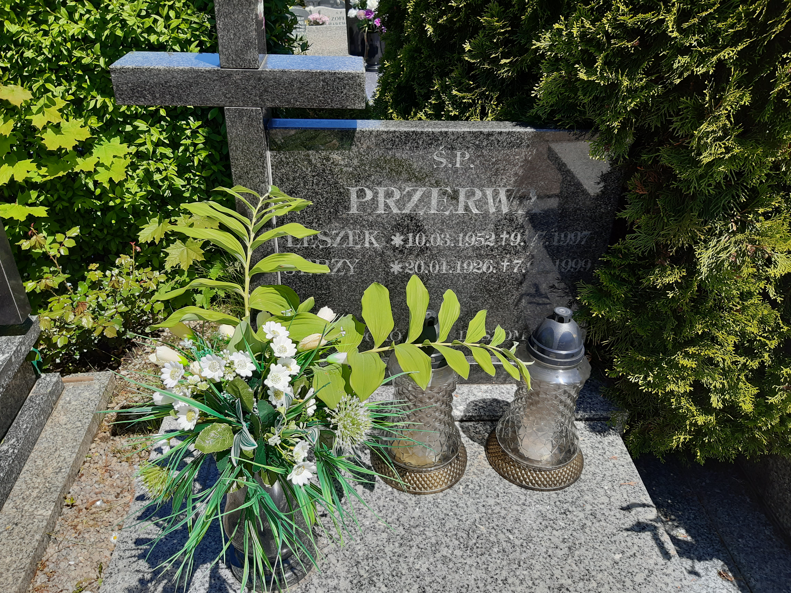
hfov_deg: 67.3
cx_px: 396
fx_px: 594
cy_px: 296
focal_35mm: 26
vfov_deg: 53.1
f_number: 1.7
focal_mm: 3.92
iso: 40
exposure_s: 1/1100
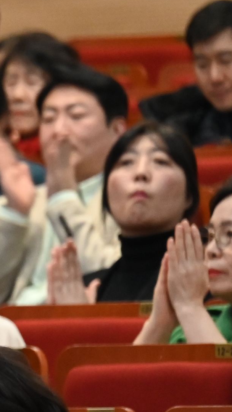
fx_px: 9592
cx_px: -596
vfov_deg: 2.5
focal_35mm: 877
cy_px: 454
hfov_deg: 1.4
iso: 3200
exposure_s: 1/60
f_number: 6.3
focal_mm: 200
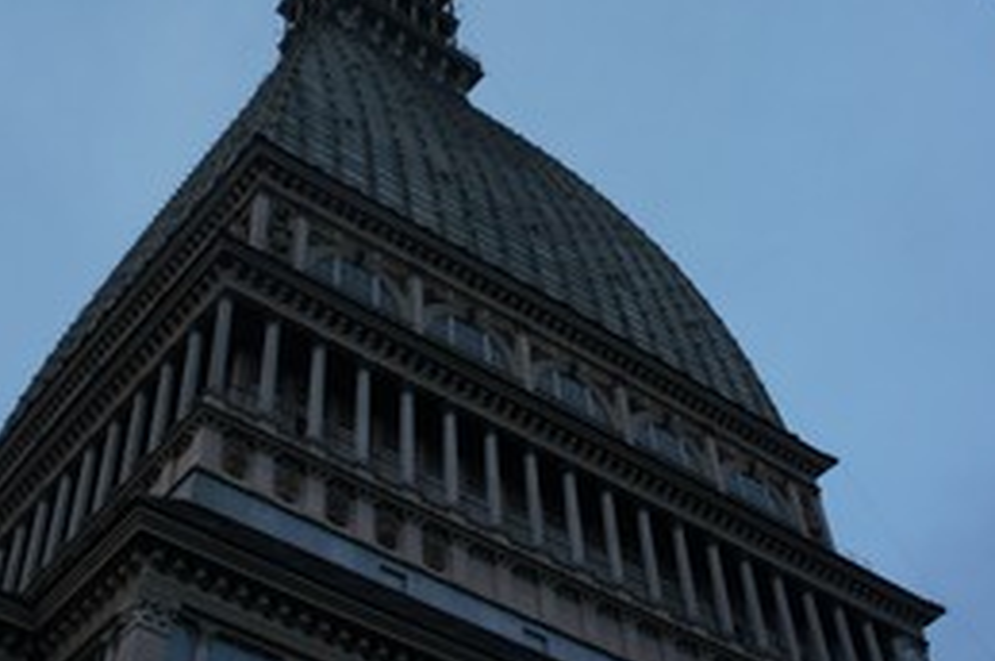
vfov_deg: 27.3
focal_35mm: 48
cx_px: 384
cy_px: 111
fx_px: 1325
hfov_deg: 40.9
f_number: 5
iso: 400
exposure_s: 1/125
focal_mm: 18
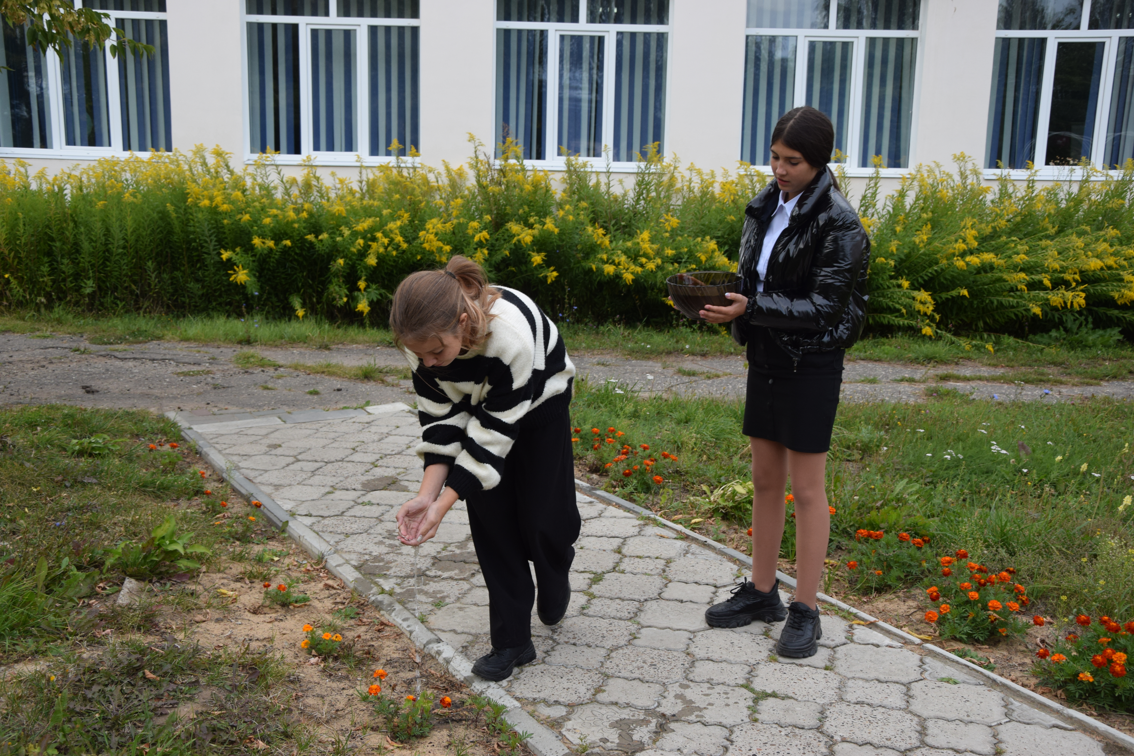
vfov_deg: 35.5
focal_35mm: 38
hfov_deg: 51.3
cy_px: 378
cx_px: 567
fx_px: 1181
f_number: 5.6
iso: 400
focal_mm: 25
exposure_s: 1/125
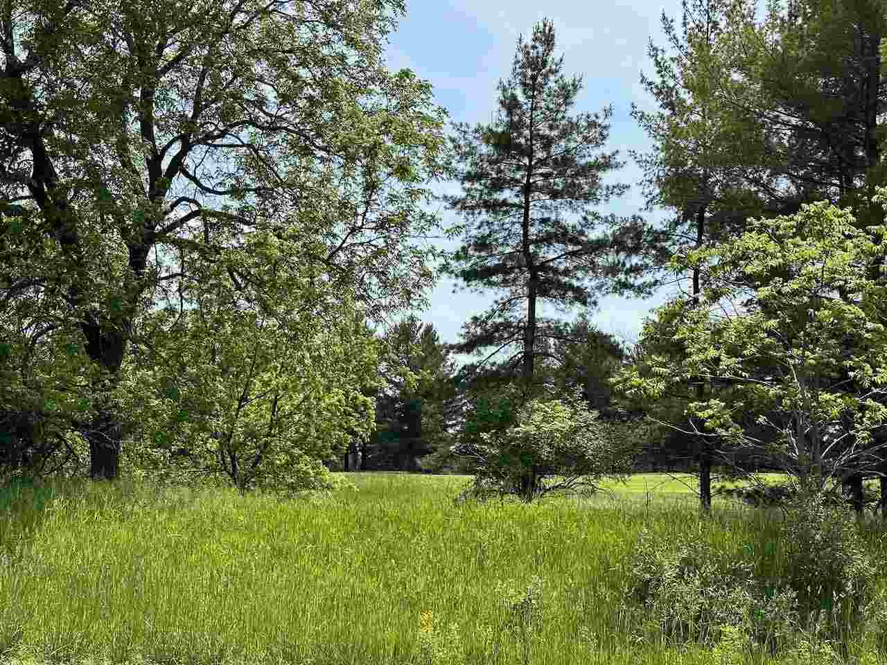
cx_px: 444
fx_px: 1230
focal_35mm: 48
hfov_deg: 39.7
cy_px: 332
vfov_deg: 30.3
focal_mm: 6.86
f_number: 1.78
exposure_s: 1/2890
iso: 64
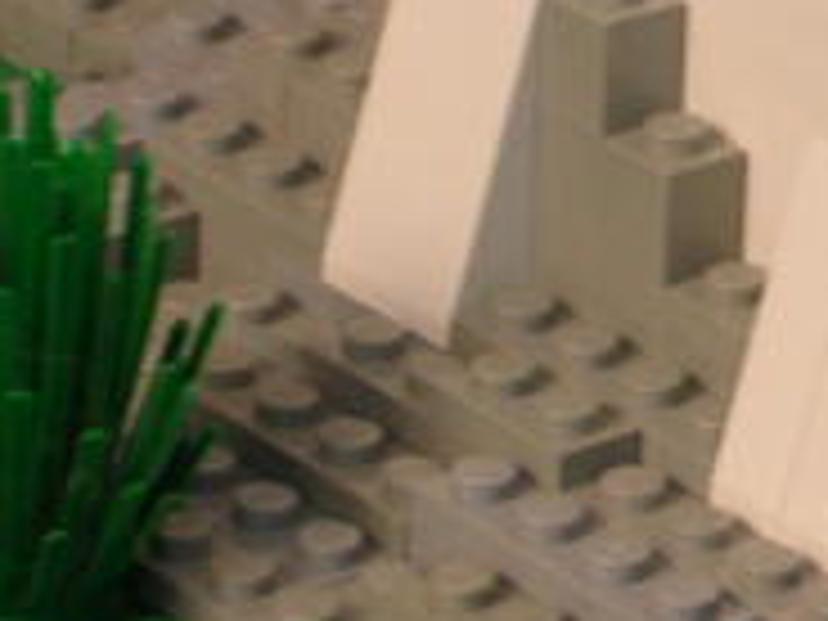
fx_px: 9544
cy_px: -76
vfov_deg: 3.7
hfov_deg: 4.9
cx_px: 1364
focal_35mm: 399
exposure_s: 1/2.2
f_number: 4.9
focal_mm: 17.4
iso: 200
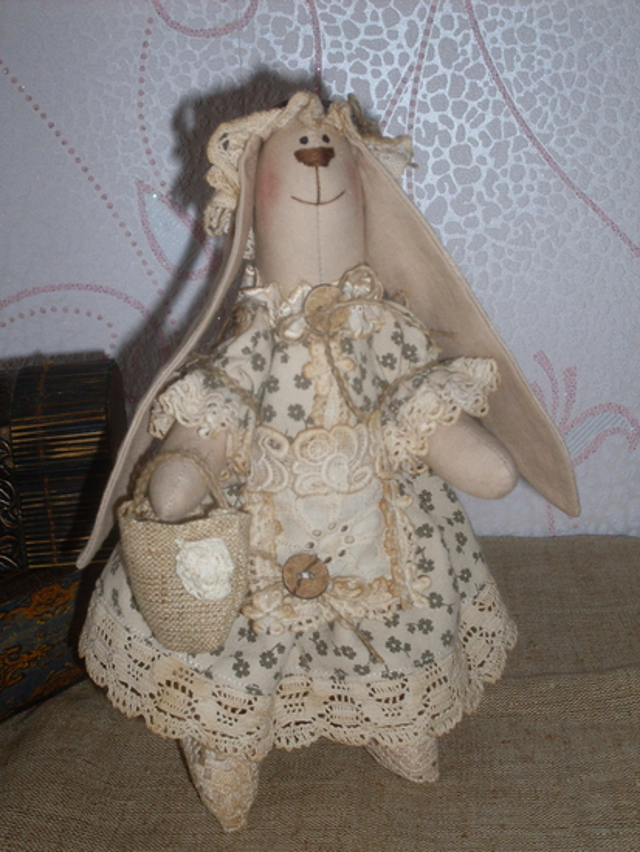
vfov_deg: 32.2
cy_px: 426
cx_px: 320
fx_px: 1478
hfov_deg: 24.4
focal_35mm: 60
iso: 100
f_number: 3.4
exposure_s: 1/45
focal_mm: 9.9
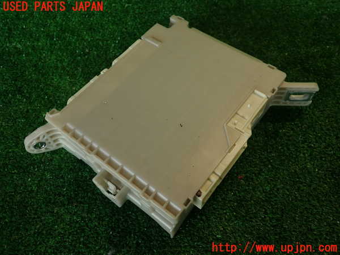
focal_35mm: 30
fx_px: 295
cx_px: 170
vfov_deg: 46.8
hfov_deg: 60.0
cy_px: 128
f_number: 2.3
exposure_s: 1/60
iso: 100
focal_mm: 5.4
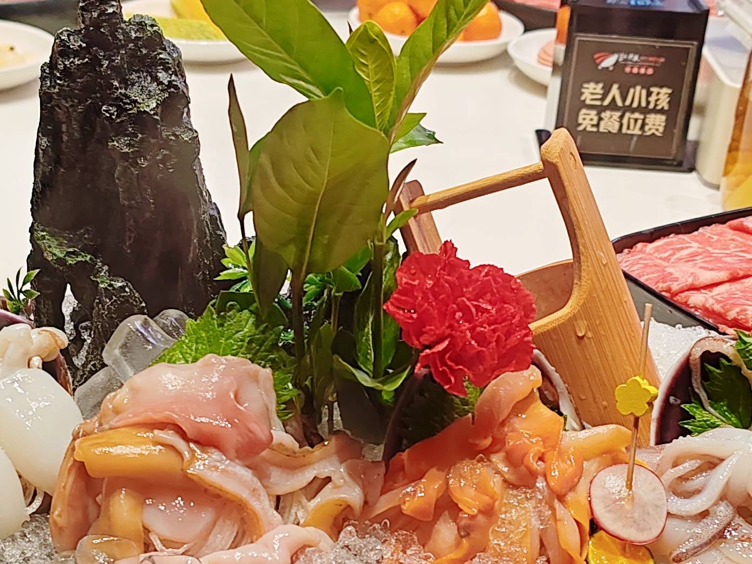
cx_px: 346
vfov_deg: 20.5
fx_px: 1542
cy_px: 435
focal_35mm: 71
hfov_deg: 27.4
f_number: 1.8
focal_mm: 6.14
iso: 92
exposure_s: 1/100
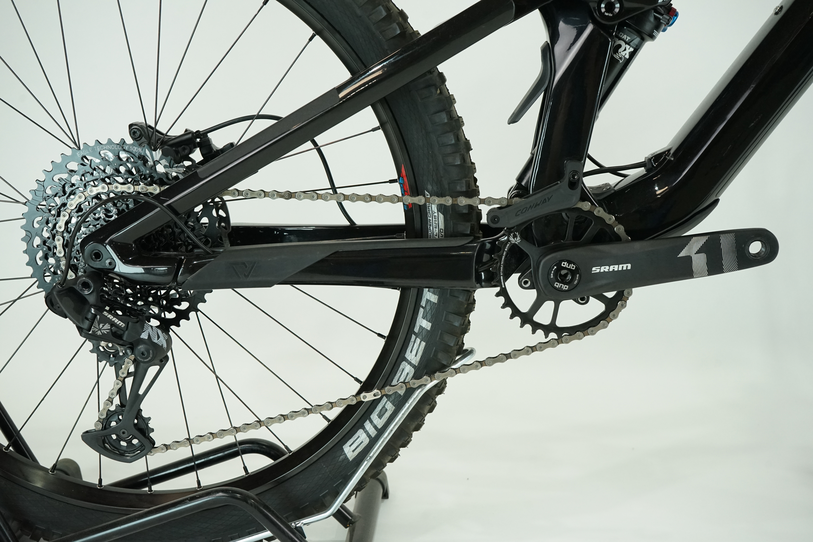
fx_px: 948
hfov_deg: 46.4
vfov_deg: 31.9
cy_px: 271
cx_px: 406
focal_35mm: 42
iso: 2500
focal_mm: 42
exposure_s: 1/200
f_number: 7.1
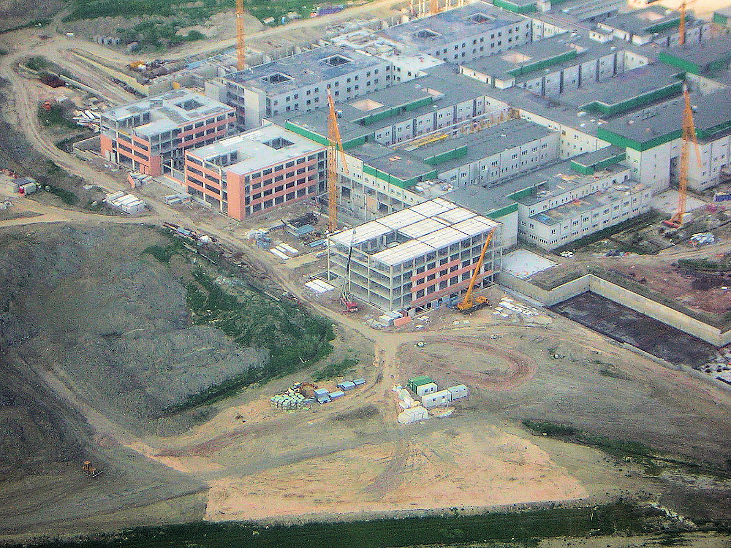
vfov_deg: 13.7
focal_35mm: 108
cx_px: 366
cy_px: 274
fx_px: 2281
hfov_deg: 18.2
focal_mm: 14.1
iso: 50
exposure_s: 1/109
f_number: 4.7
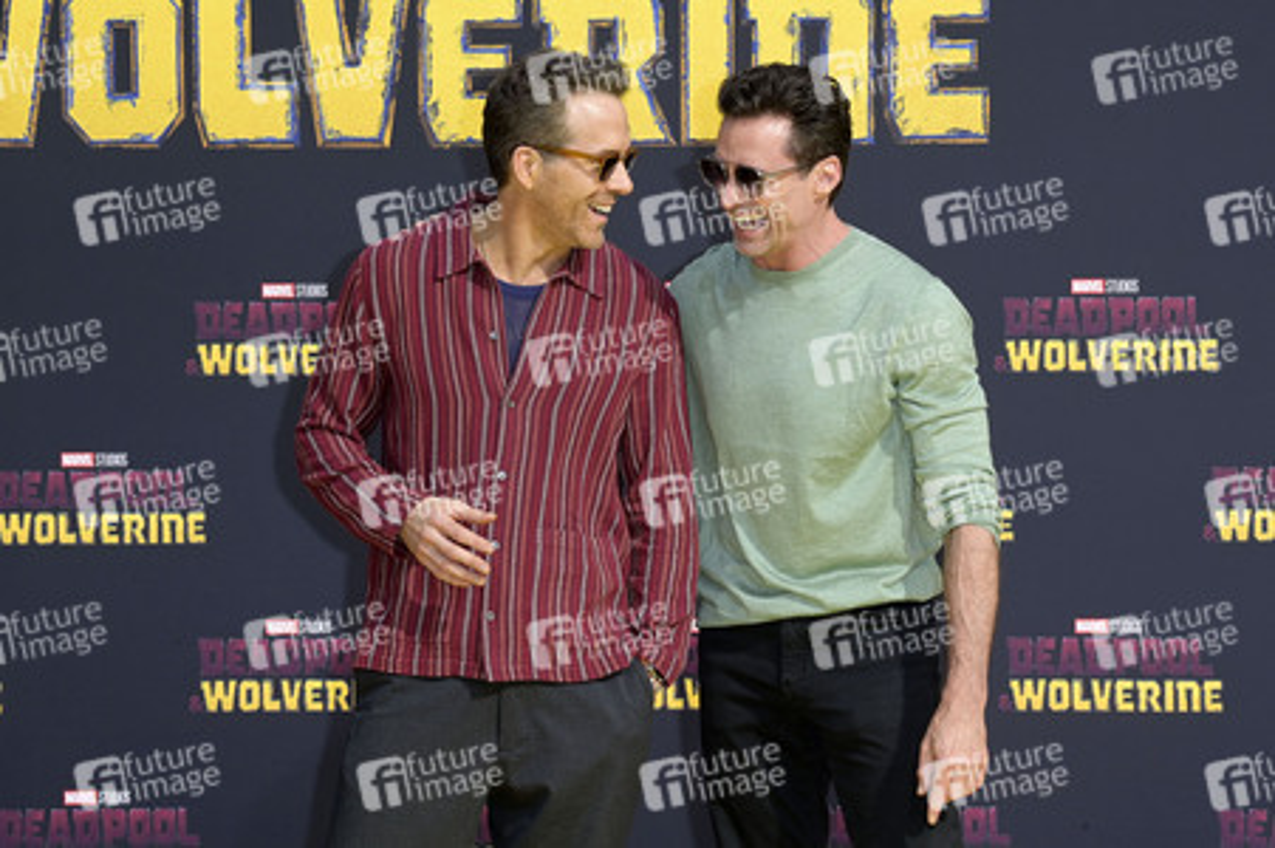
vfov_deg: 13.0
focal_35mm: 105
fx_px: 3716
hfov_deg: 19.5
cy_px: 424
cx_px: 638
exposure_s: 1/250
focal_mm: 105
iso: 320
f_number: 14
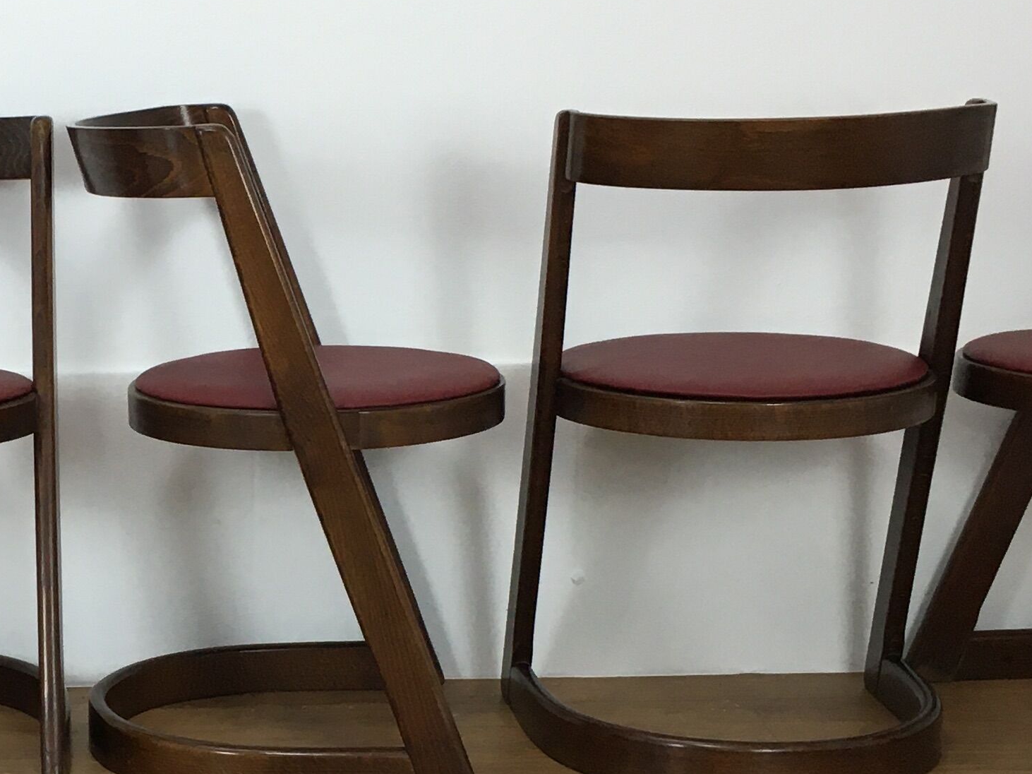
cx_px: 64
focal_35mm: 80
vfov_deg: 18.3
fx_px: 2385
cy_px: 561
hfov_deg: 23.6
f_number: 2.2
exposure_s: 1/33
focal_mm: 4.15
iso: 40
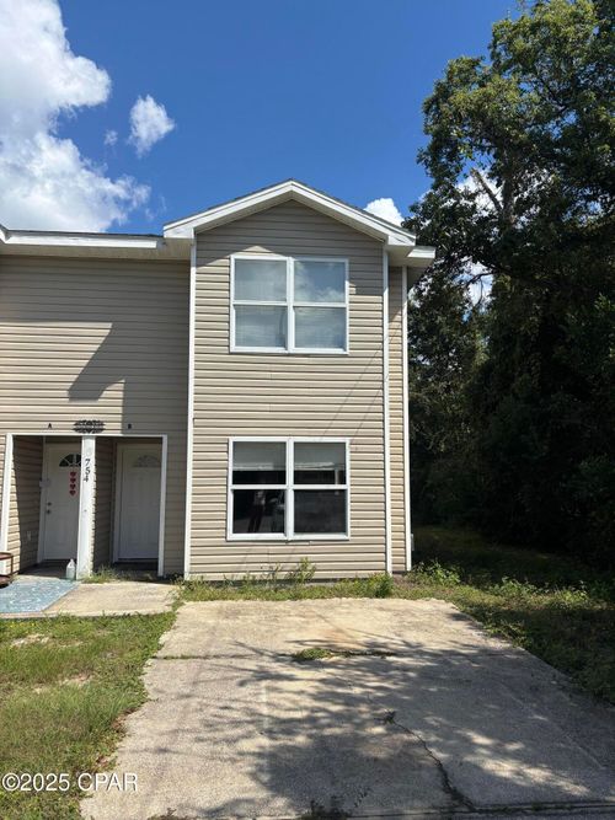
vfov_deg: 67.3
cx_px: 308
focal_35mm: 26
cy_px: 410
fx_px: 616
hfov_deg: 53.0
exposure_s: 1/5348
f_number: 1.6
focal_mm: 5.96
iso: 50
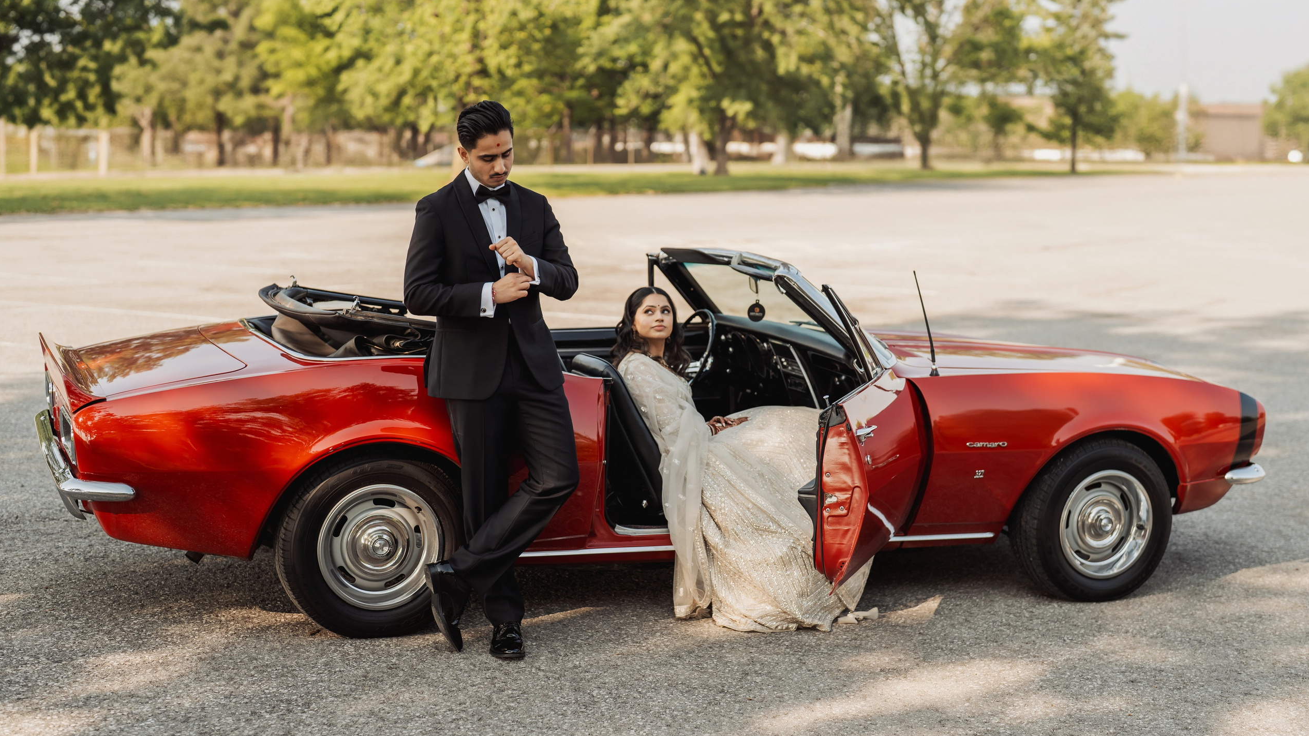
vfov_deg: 22.6
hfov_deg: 39.2
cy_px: 329
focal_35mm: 53
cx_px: 652
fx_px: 1840
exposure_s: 1/1000
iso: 100
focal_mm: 50
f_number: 2
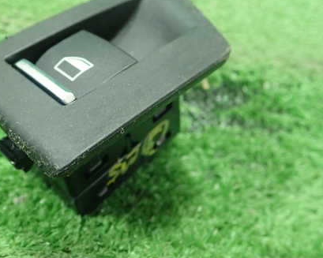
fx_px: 411
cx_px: 87
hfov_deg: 41.8
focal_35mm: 43
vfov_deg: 34.8
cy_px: 109
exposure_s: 1/125
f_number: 2.3
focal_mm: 5.5
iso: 640
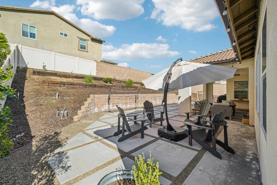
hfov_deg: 100.4
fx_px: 115
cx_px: 138
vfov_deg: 77.3
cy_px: 92
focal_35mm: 15
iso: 100
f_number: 8
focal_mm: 15
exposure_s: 1/200
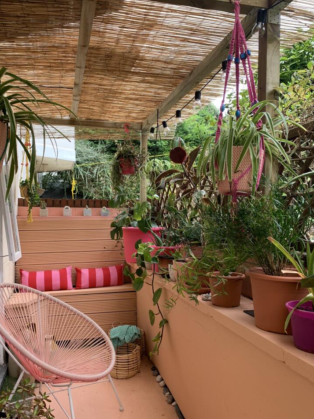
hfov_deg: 49.7
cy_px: 222
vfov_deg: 63.4
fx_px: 339
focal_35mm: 28
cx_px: 147
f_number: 1.8
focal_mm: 4.25
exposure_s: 1/121
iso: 80
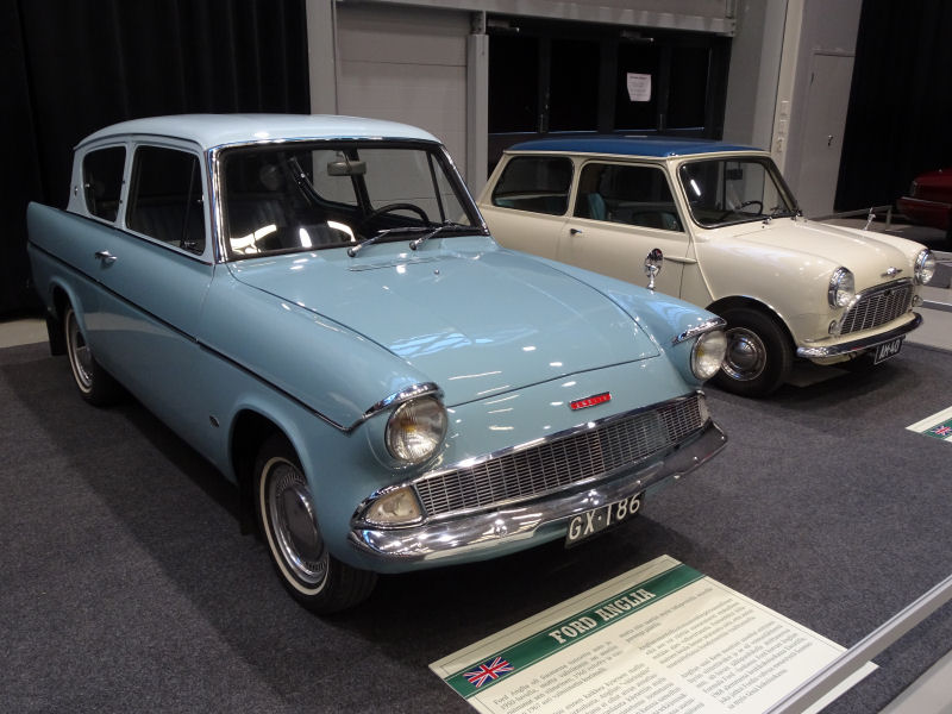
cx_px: 476
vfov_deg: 46.8
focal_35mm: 30
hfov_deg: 60.0
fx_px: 825
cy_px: 357
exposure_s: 1/30
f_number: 3.5
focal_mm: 5.09
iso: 200
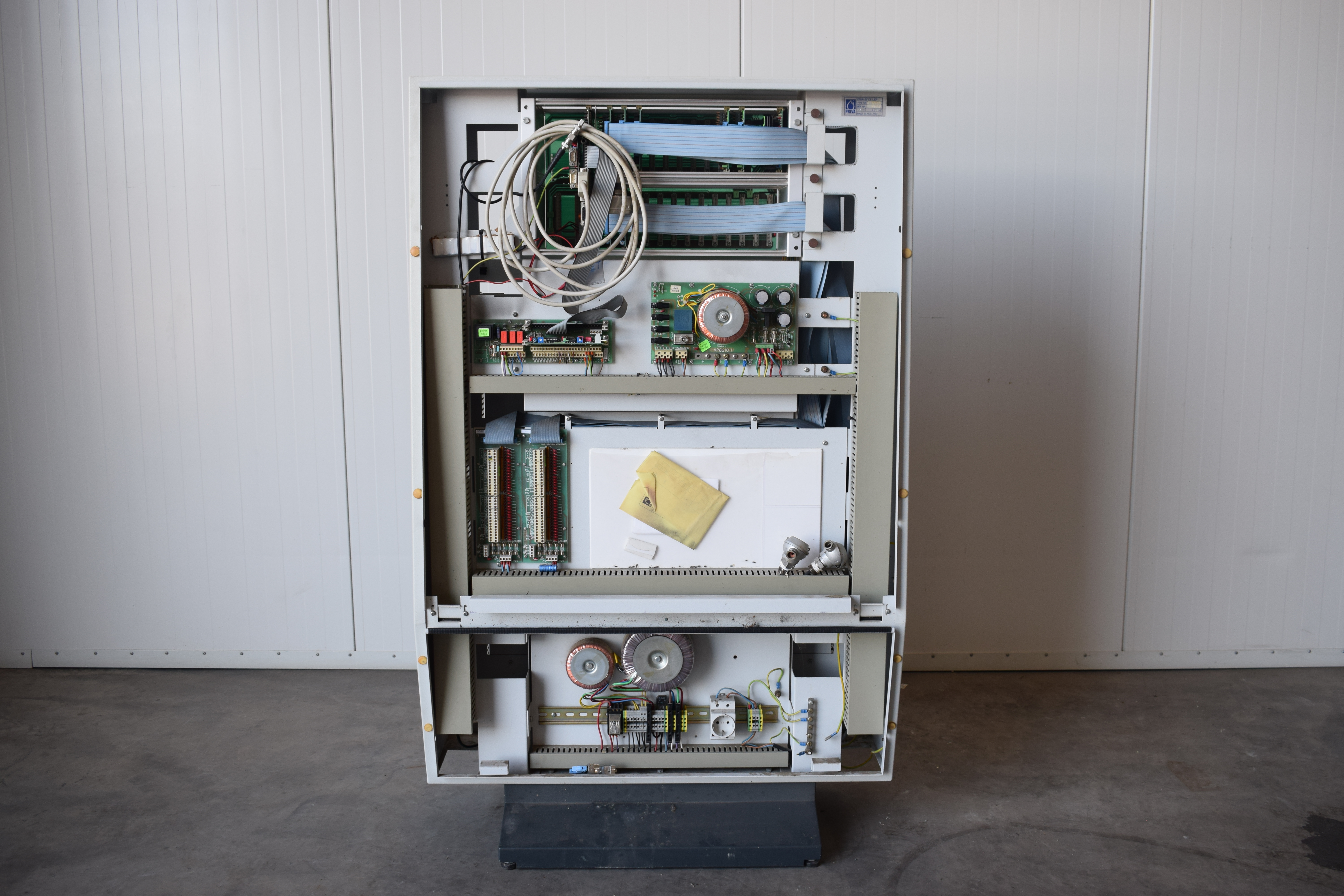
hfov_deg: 55.1
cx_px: 672
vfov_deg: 38.4
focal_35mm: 34
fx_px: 1288
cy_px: 448
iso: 400
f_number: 5.6
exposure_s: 1/125
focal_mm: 23
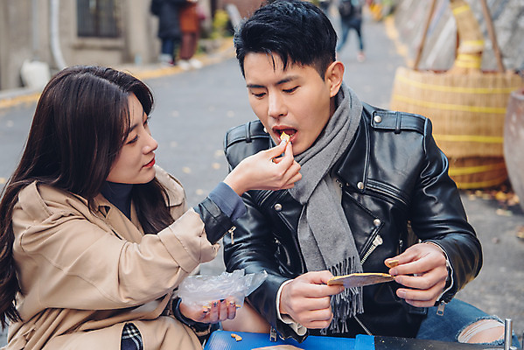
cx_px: 262
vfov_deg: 23.4
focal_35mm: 58
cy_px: 175
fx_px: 845
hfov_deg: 34.5
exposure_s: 1/60
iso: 500
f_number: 4
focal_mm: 58
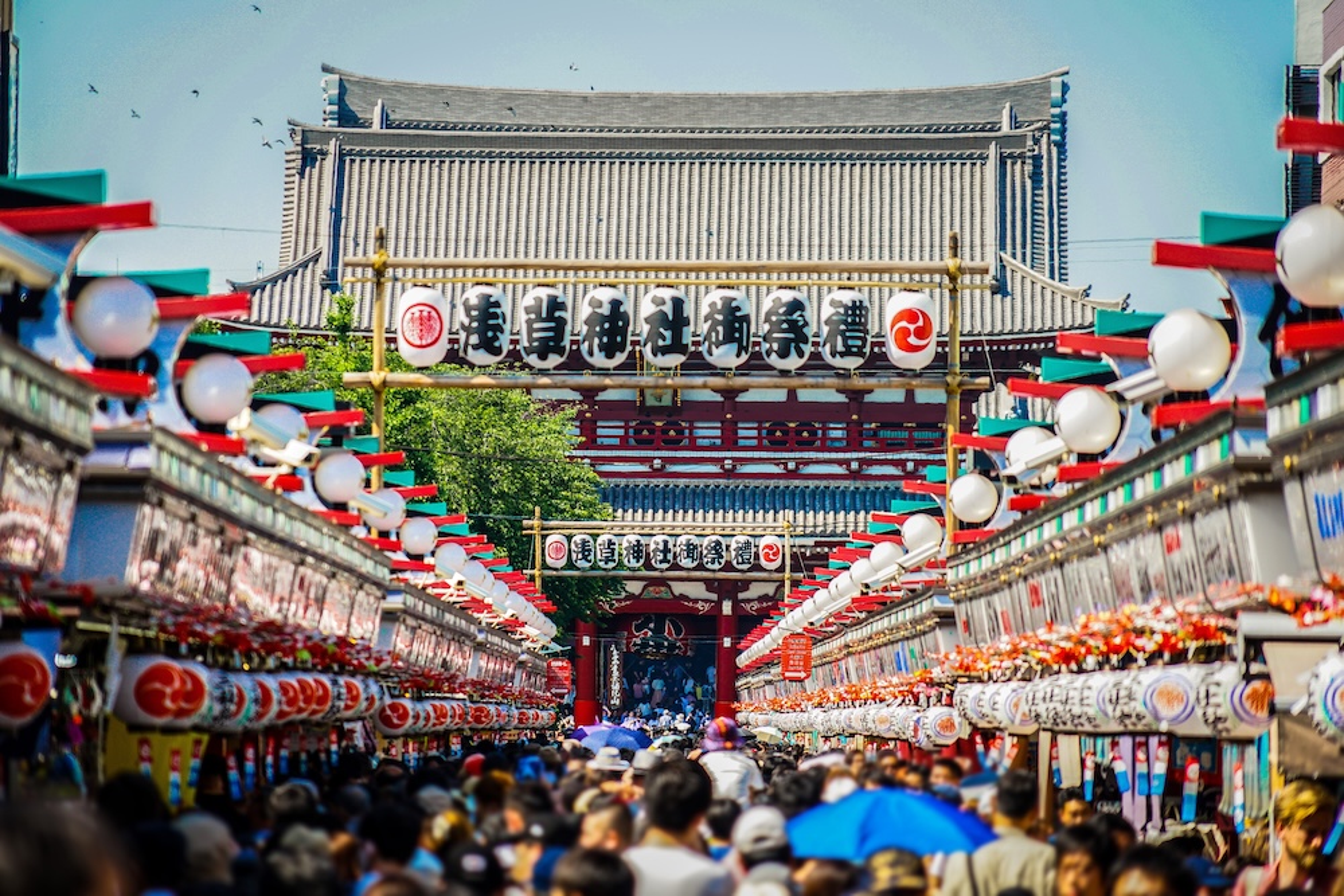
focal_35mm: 240
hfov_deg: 8.6
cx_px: 672
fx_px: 8961
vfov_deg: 5.7
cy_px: 448
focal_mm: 240
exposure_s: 1/250
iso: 160
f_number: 6.3
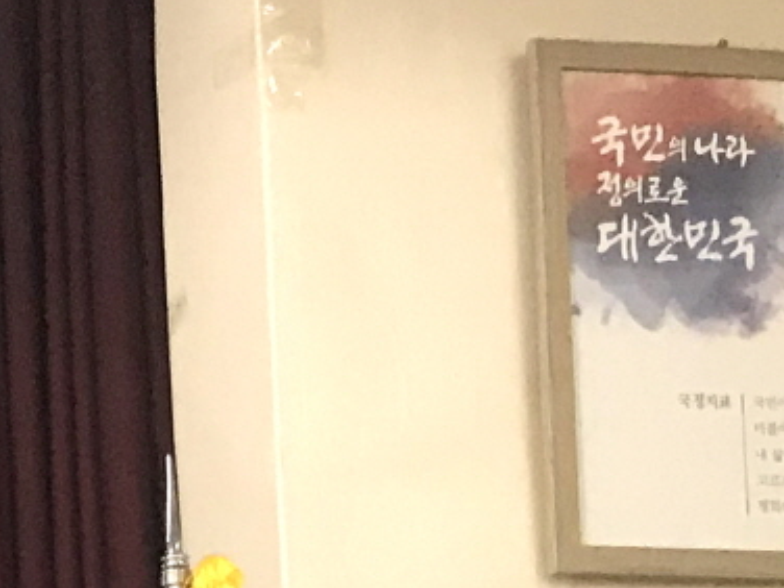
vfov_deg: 9.5
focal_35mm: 149
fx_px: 3375
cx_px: -1276
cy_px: 1072
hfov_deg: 10.7
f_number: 1.8
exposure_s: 1/30
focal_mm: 3.99
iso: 40
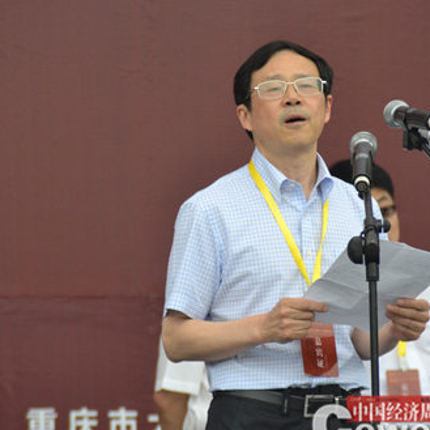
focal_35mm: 426
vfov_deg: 4.1
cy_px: 230
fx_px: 5987
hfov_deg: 4.1
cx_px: 229
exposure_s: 1/500
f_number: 6.3
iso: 1250
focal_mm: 200
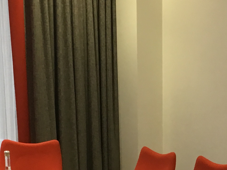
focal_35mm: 122
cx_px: 150
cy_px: 238
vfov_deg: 11.7
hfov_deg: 16.1
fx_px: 800
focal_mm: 4.15
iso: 100
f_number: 2.2
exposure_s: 1/33
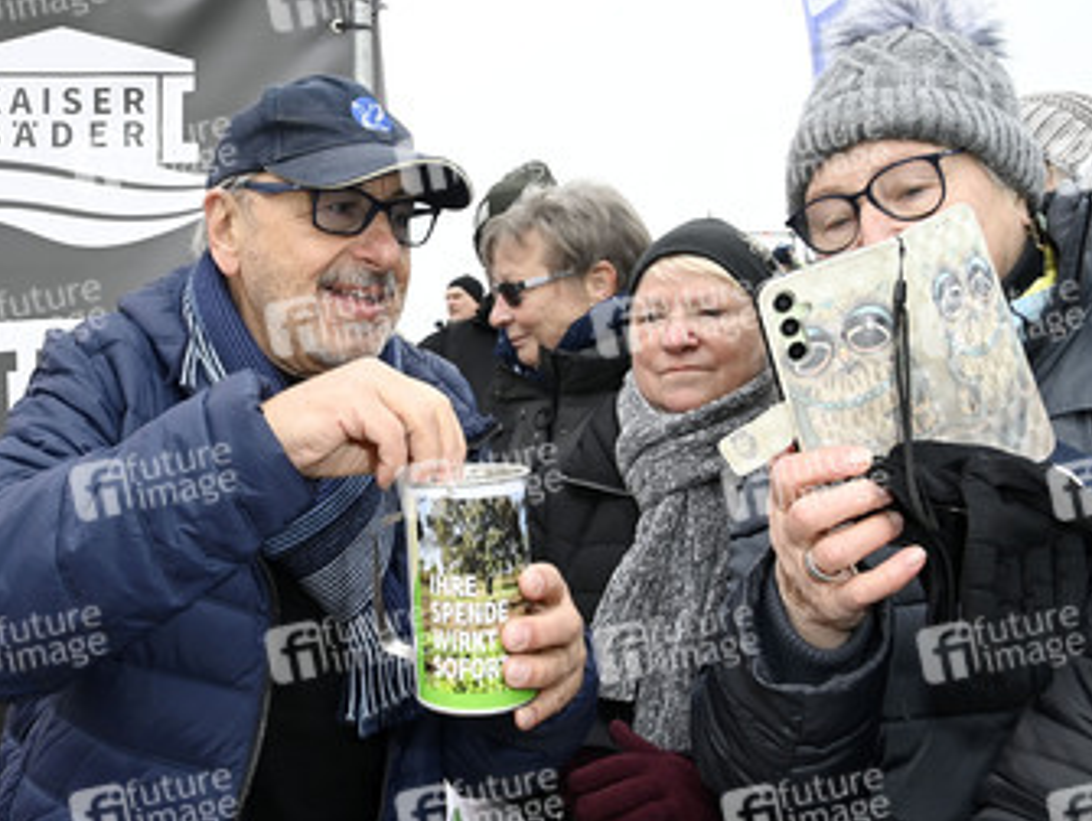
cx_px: 393
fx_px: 979
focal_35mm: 31
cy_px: 401
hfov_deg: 57.4
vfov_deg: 45.5
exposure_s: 1/160
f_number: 10
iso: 1000
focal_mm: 24
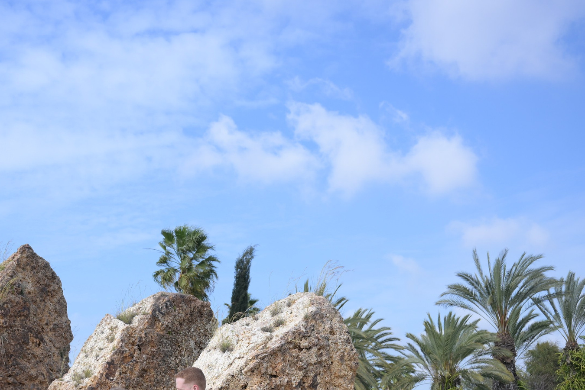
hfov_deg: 35.4
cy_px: 348
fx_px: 909
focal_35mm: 56
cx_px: 201
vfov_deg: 23.6
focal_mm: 29.5
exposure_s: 1/1600
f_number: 3.5
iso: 125
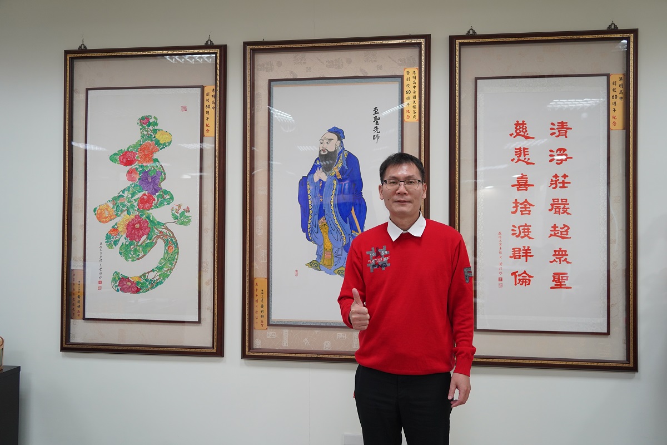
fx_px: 574
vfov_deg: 42.3
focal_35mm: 31
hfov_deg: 60.3
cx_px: 334
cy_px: 222
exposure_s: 1/160
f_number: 4
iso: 1250
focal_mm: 31
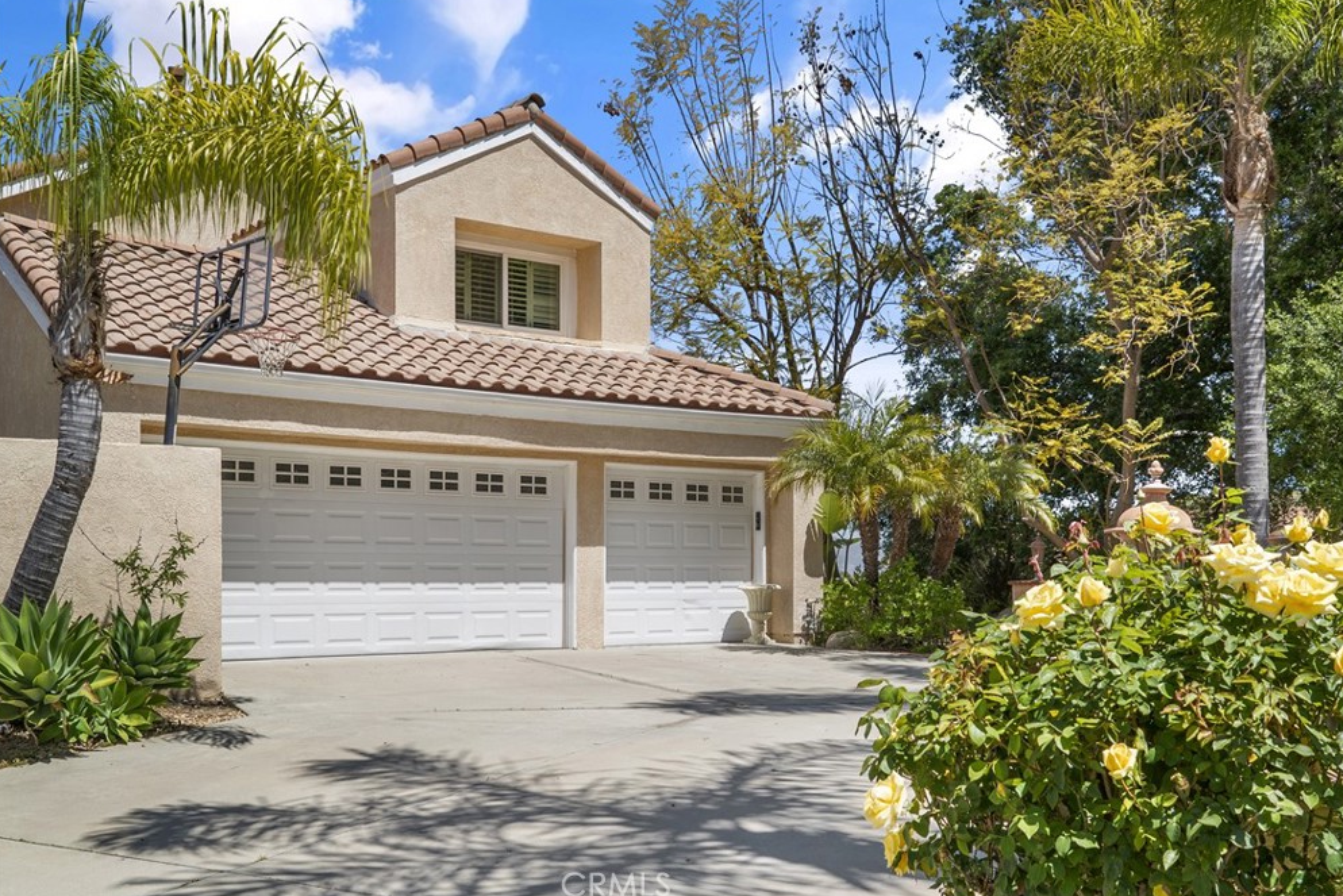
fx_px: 1268
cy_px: 443
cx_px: 685
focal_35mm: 34
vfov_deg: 38.9
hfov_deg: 55.8
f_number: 8
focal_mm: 33
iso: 100
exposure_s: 1/500
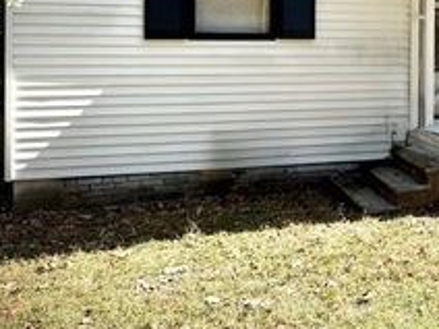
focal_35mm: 58
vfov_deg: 24.5
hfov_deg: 29.9
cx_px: 480
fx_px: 736
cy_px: 35
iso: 80
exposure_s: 1/2110
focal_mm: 6.76
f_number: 1.78
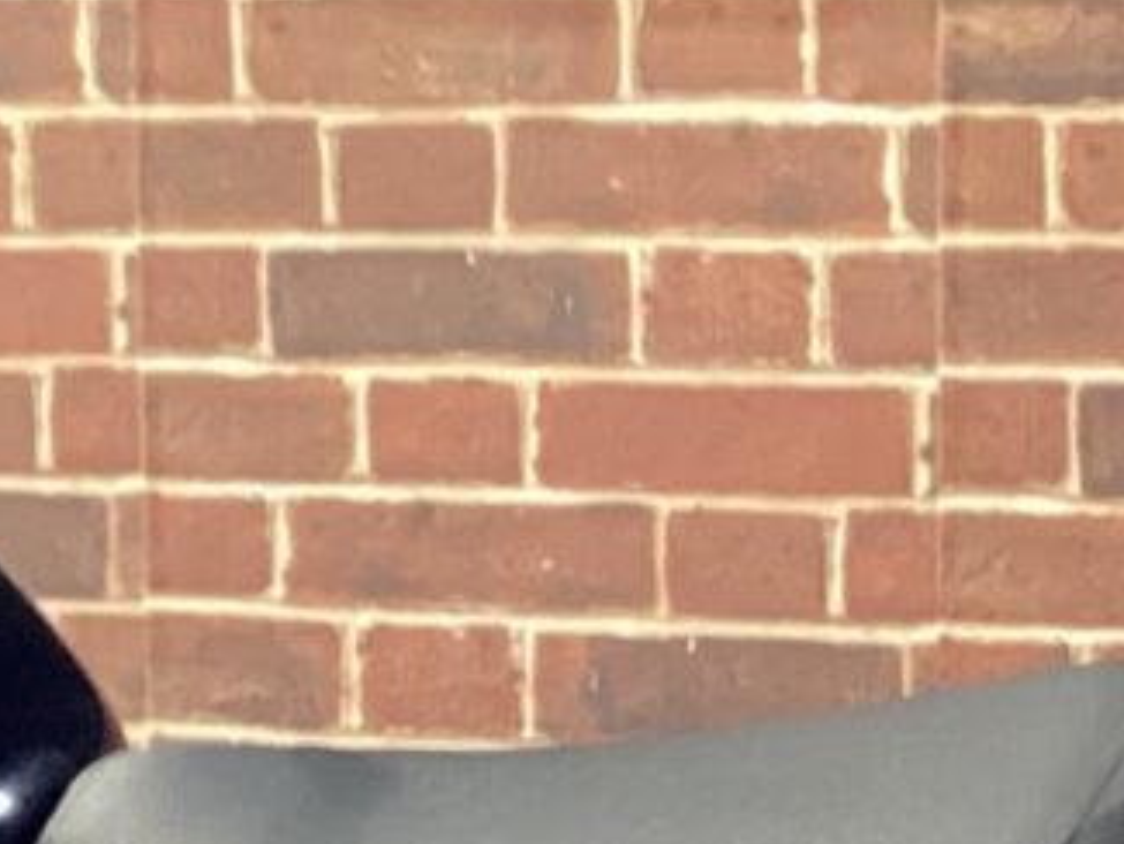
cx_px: 685
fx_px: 5944
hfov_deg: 10.8
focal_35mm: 183
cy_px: 813
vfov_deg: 8.1
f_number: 2.4
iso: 320
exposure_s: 1/50
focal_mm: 3.3
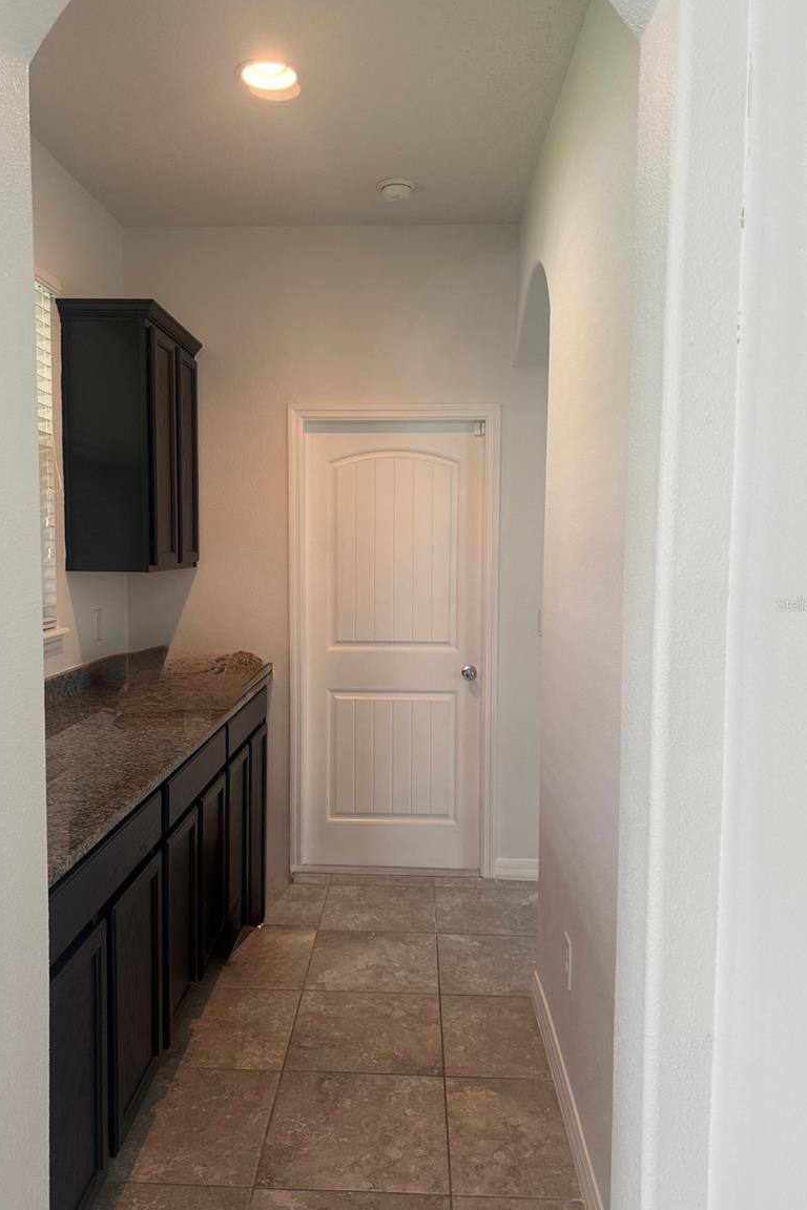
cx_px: 378
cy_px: 604
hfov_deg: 49.5
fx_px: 874
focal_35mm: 26
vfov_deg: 69.4
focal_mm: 6.76
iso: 160
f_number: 1.78
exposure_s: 1/60
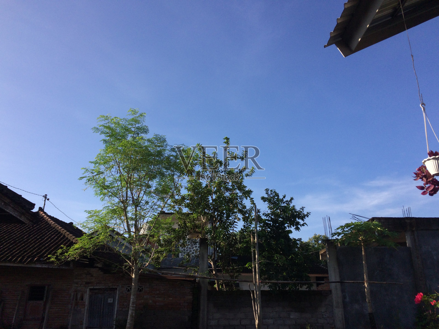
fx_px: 368
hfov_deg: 61.7
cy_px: 164
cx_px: 220
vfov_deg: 48.2
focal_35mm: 29
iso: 32
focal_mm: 4.15
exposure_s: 1/2564
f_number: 2.2
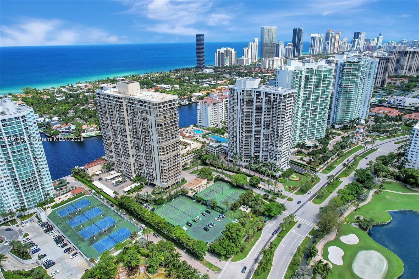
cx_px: 210
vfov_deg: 57.2
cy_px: 140
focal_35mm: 22
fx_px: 256
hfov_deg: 78.6
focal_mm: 8.38
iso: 110
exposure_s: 1/2000
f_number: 2.8
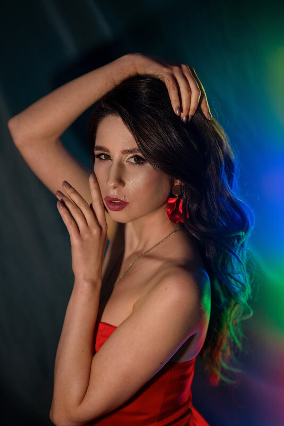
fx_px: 1007
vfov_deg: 23.9
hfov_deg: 16.1
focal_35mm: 85
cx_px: 142
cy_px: 213
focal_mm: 85
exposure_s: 1/125
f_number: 2.2
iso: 1000
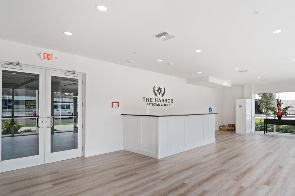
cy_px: 107
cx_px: 175
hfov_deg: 80.4
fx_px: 172
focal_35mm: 21
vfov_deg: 59.4
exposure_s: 1/500
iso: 320
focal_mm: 17
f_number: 4
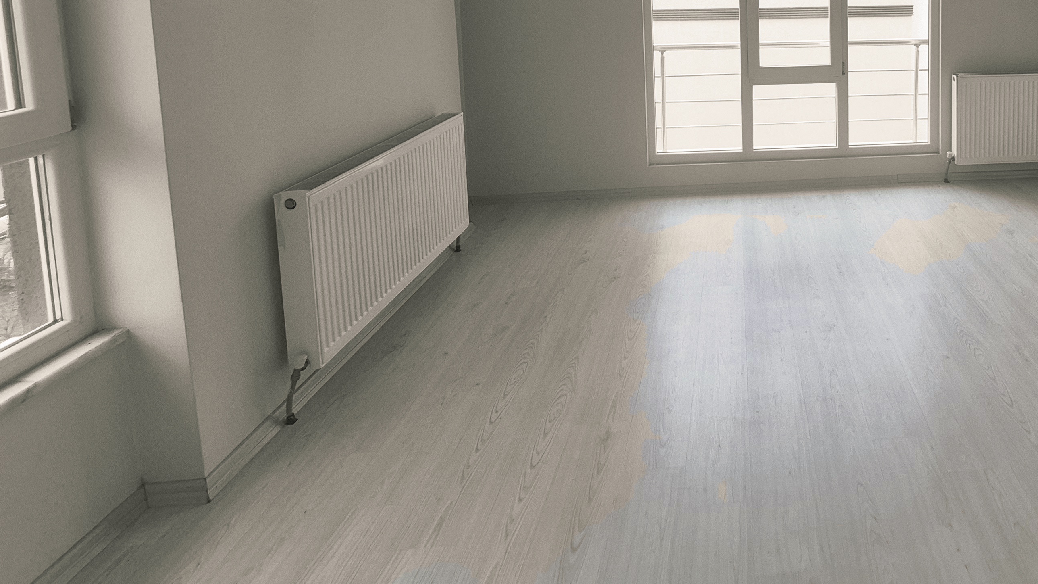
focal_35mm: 22
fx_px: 605
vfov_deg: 44.6
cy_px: 15
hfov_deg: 74.4
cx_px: 799
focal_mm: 1.74
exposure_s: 1/100
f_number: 2.2
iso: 64
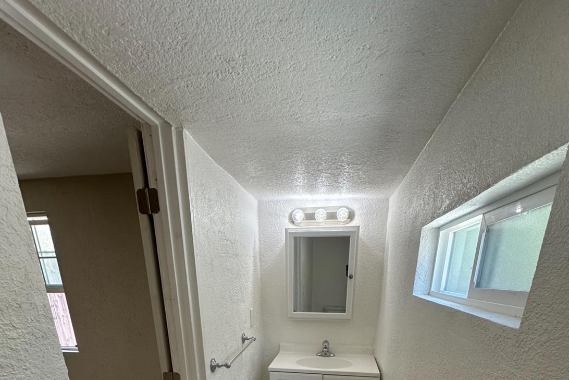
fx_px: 316
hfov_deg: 84.0
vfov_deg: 49.9
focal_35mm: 20
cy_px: 383
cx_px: 284
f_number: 2.2
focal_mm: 2.22
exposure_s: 1/120
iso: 80
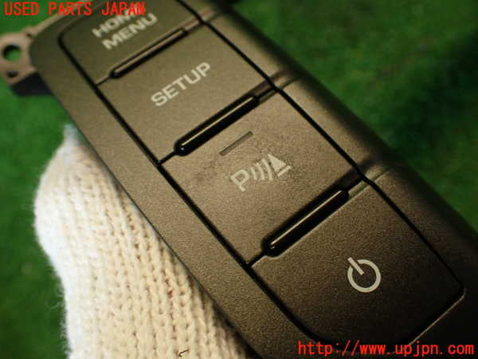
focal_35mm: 32
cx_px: 239
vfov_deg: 44.2
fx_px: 442
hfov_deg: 56.8
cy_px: 180
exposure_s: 1/50
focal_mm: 5.79
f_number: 2.4
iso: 200
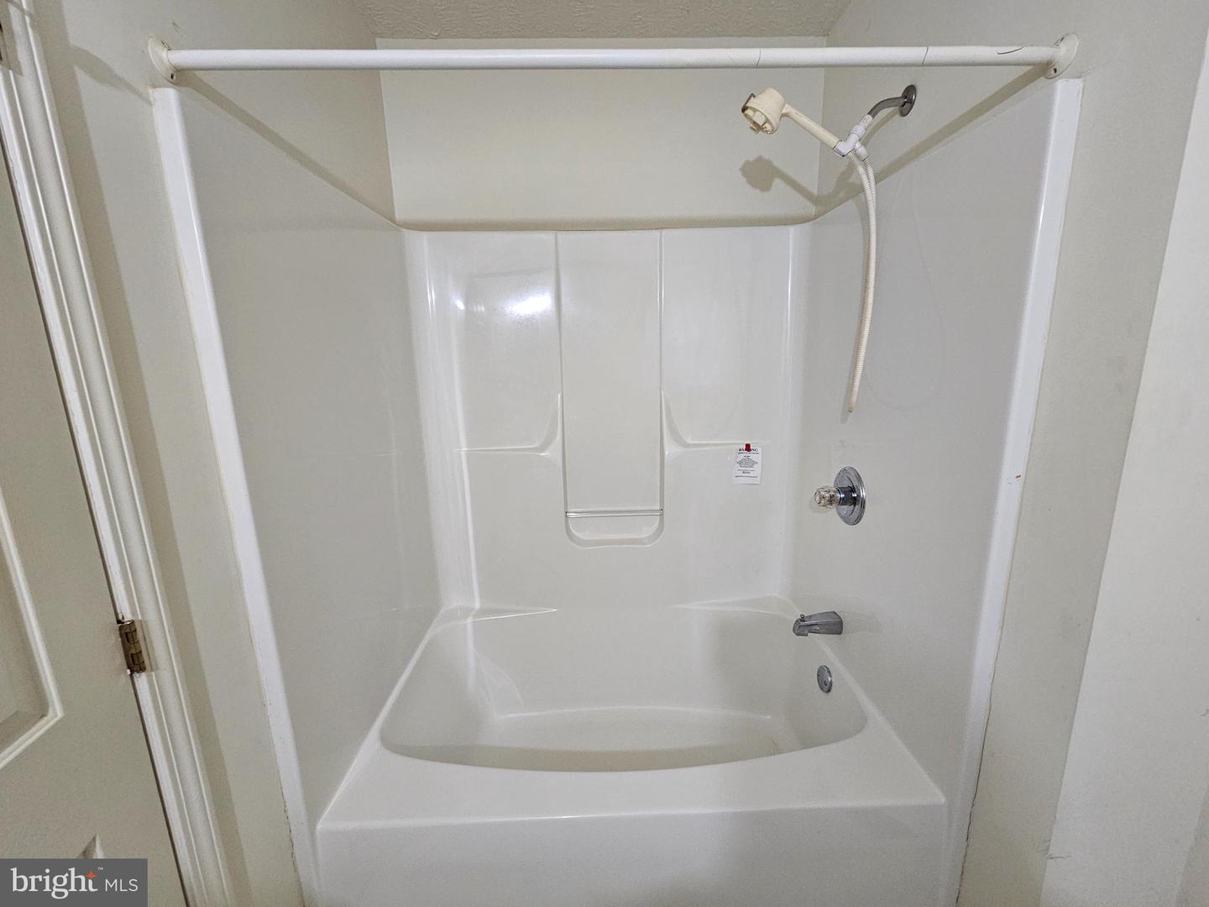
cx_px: 604
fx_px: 454
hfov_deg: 106.2
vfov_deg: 89.9
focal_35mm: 13
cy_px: 454
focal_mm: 2.2
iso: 320
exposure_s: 1/30
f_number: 2.2
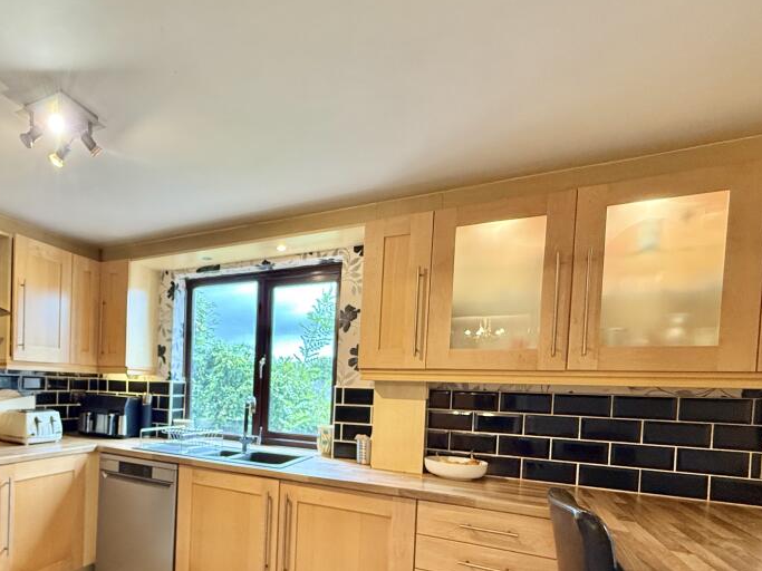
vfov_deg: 61.3
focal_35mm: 21
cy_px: 398
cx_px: 196
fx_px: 462
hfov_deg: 73.8
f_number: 2.2
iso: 400
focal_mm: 2.22
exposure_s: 1/50
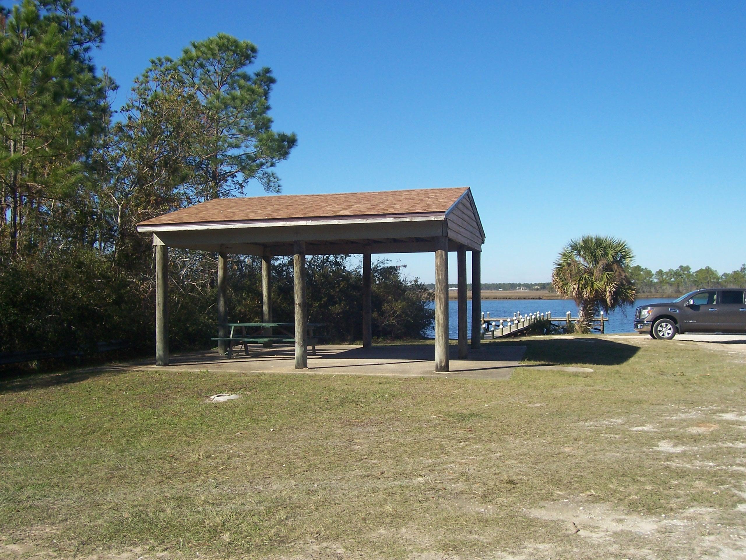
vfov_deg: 41.8
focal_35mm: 34
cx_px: 373
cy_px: 280
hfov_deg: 54.0
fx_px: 733
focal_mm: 5.6
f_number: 5.6
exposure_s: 1/350
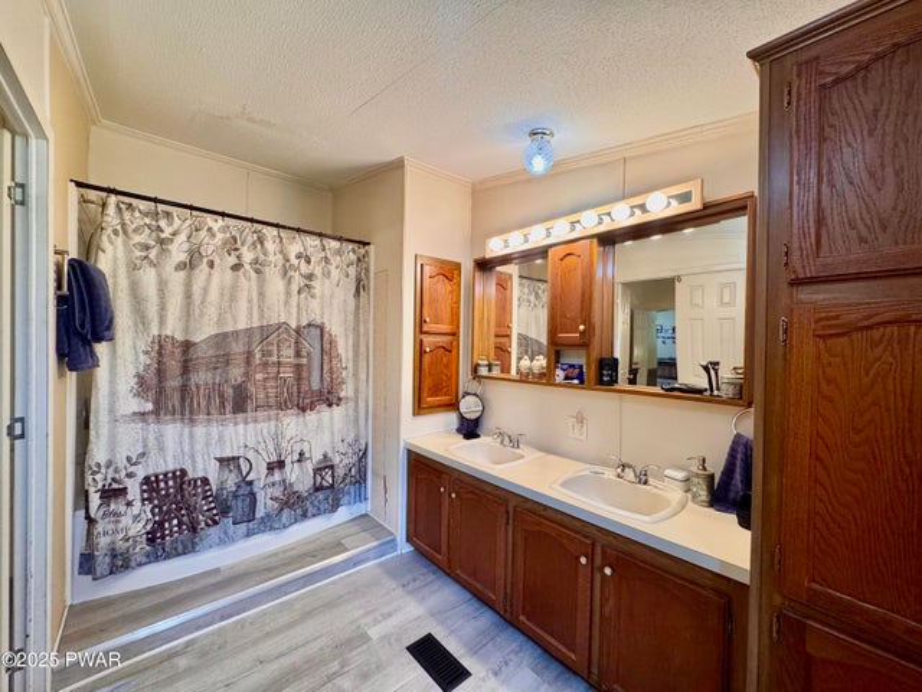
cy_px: 346
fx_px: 373
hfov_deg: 102.1
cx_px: 461
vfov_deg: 85.7
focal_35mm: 14
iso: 250
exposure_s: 1/120
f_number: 2.2
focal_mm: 2.22
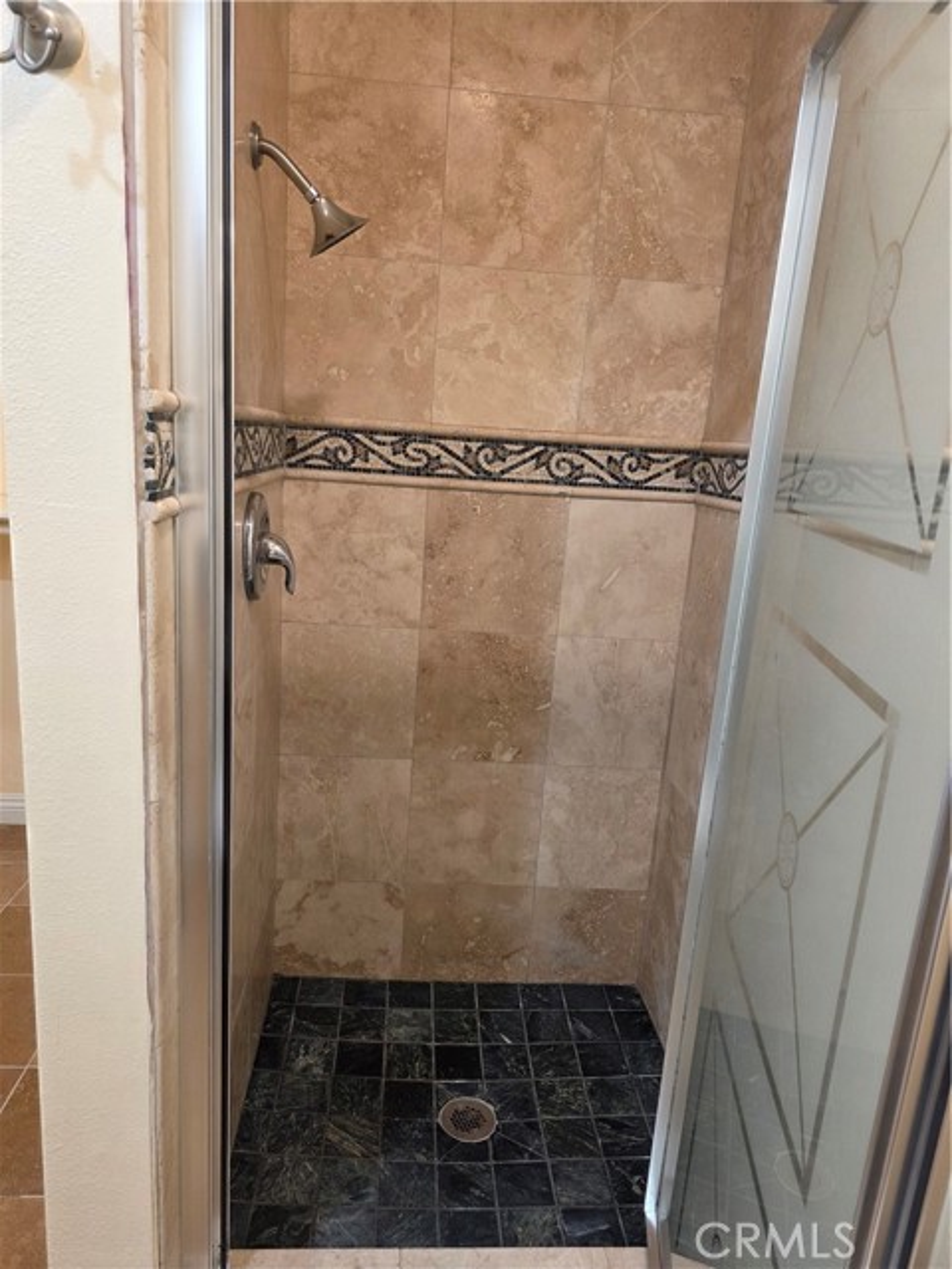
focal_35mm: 23
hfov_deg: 58.9
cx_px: 476
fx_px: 843
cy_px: 634
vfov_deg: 73.9
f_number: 1.7
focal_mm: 6.3
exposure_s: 1/120
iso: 250
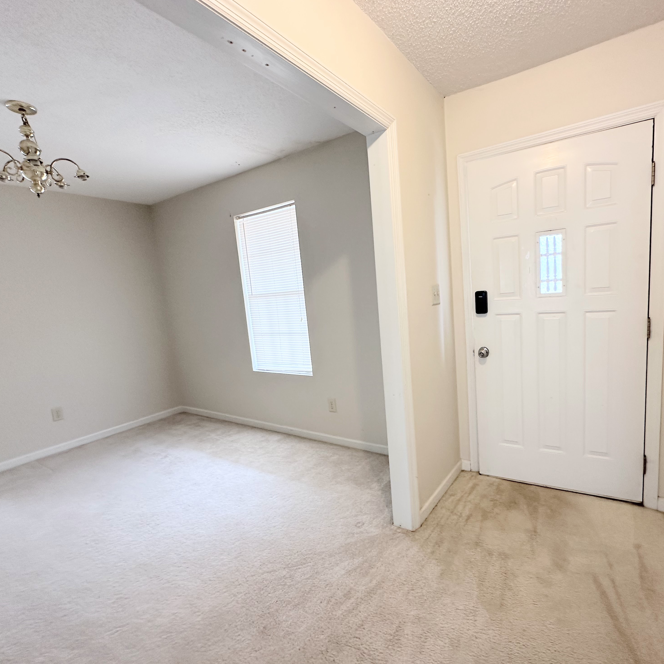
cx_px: 378
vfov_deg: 84.0
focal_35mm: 17
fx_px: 369
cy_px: 340
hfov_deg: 83.5
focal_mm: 2.22
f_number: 2.2
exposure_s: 1/60
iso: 160
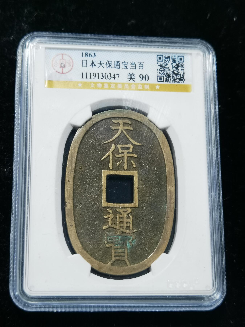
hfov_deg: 22.9
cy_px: 164
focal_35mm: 64
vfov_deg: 30.3
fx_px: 604
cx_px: 122
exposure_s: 1/100
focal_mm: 6.67
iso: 125
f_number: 1.9
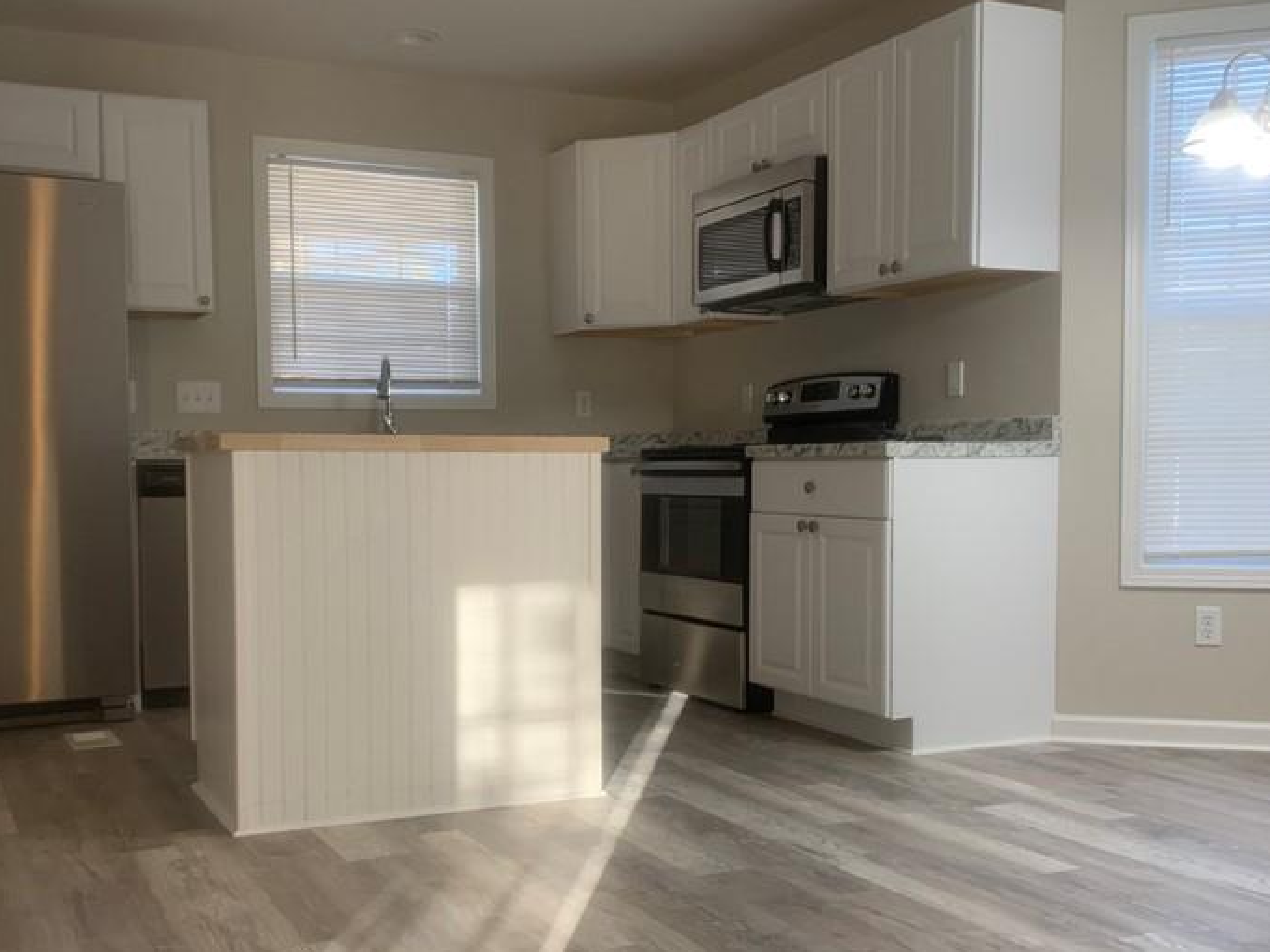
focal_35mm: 39
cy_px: 547
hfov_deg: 47.9
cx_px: 614
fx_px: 1431
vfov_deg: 36.7
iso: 100
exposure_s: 1/118
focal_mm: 4.25
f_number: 1.8
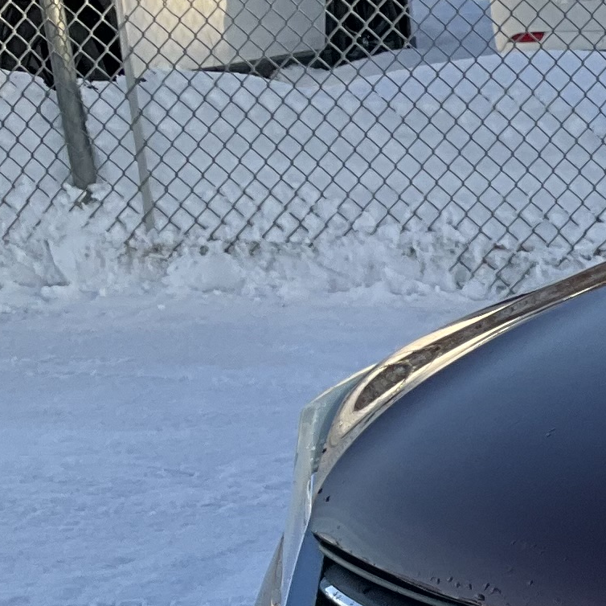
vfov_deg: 12.5
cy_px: 667
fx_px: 2713
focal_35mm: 137
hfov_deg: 10.6
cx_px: 1520
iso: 25
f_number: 1.8
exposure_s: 1/454
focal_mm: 3
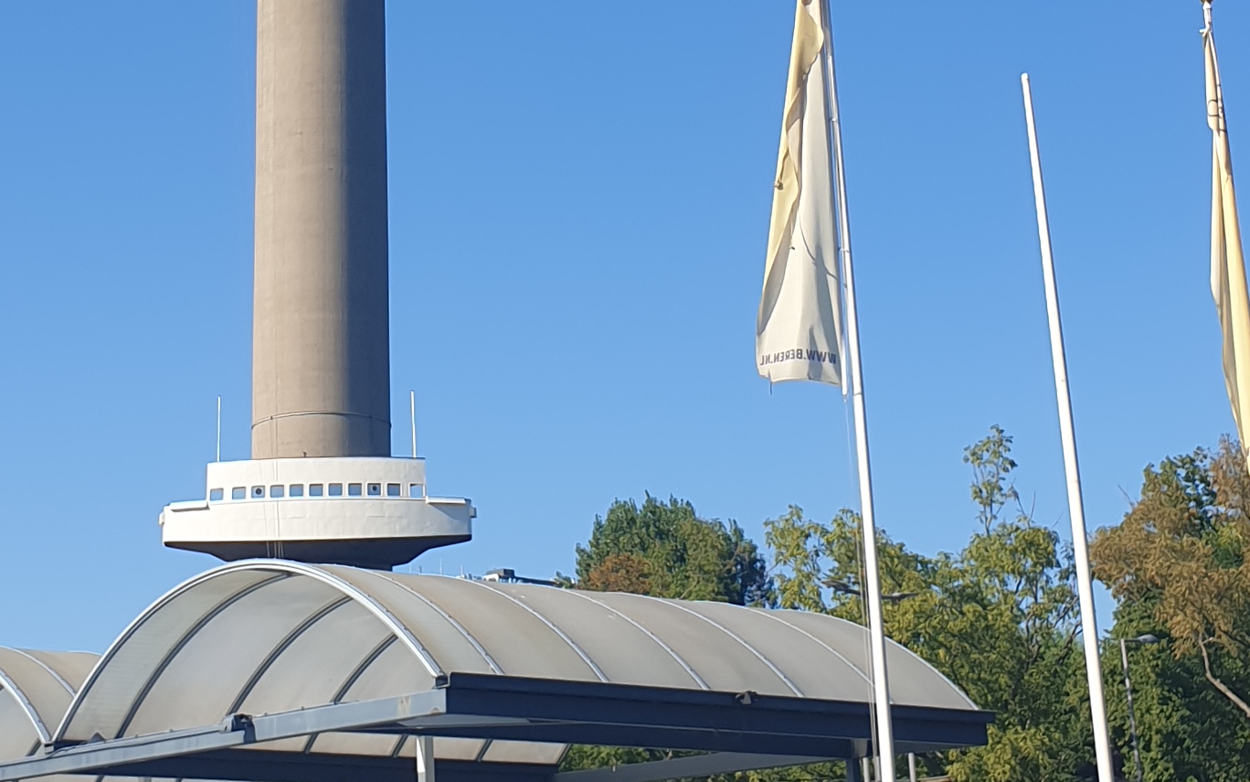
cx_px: 345
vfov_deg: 20.8
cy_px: -177
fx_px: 1976
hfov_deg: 34.5
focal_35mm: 58
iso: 50
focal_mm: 4.3
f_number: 2.4
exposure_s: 1/1377
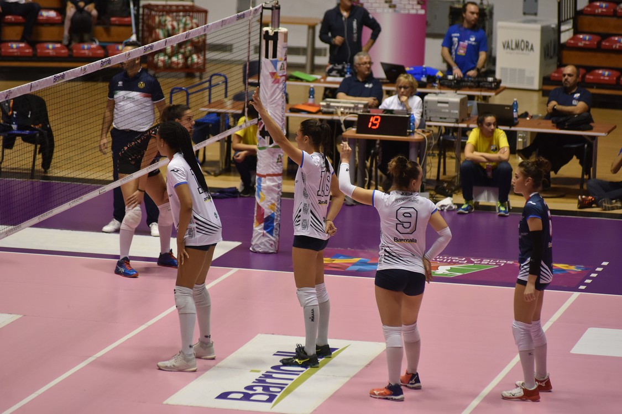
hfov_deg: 10.3
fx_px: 3455
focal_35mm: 200
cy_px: 207
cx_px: 311
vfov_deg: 6.9
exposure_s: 1/500
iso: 2500
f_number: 5
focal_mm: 200
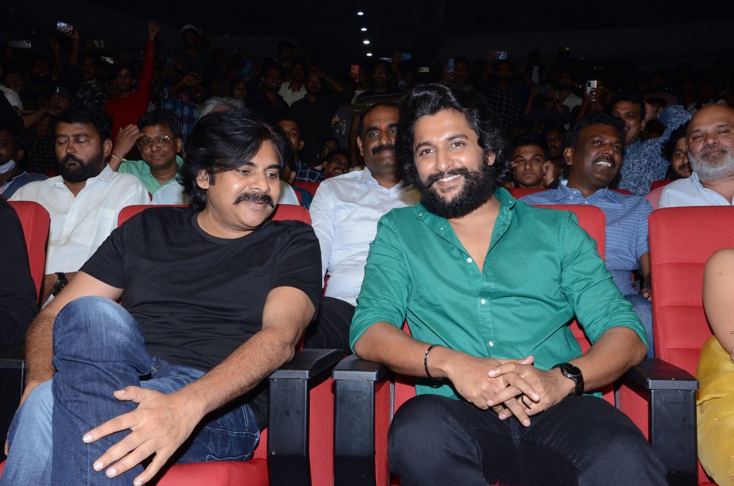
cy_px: 243
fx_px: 793
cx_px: 367
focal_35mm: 39
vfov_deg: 34.1
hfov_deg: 49.6
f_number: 13
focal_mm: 26
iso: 1250
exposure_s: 1/125
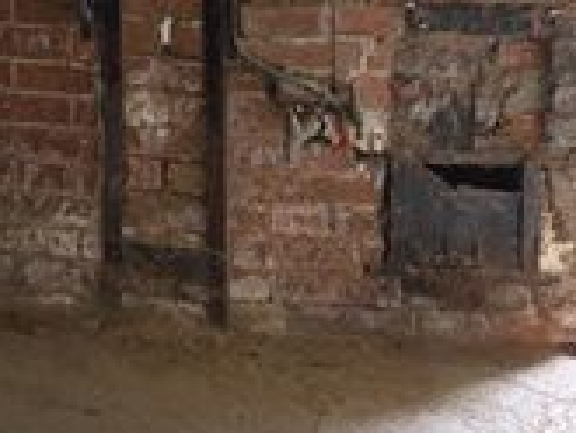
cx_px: -295
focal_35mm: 98
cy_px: -306
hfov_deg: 17.8
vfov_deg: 13.7
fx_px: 1632
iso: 100
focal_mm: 6.3
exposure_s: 1/25
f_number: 1.7
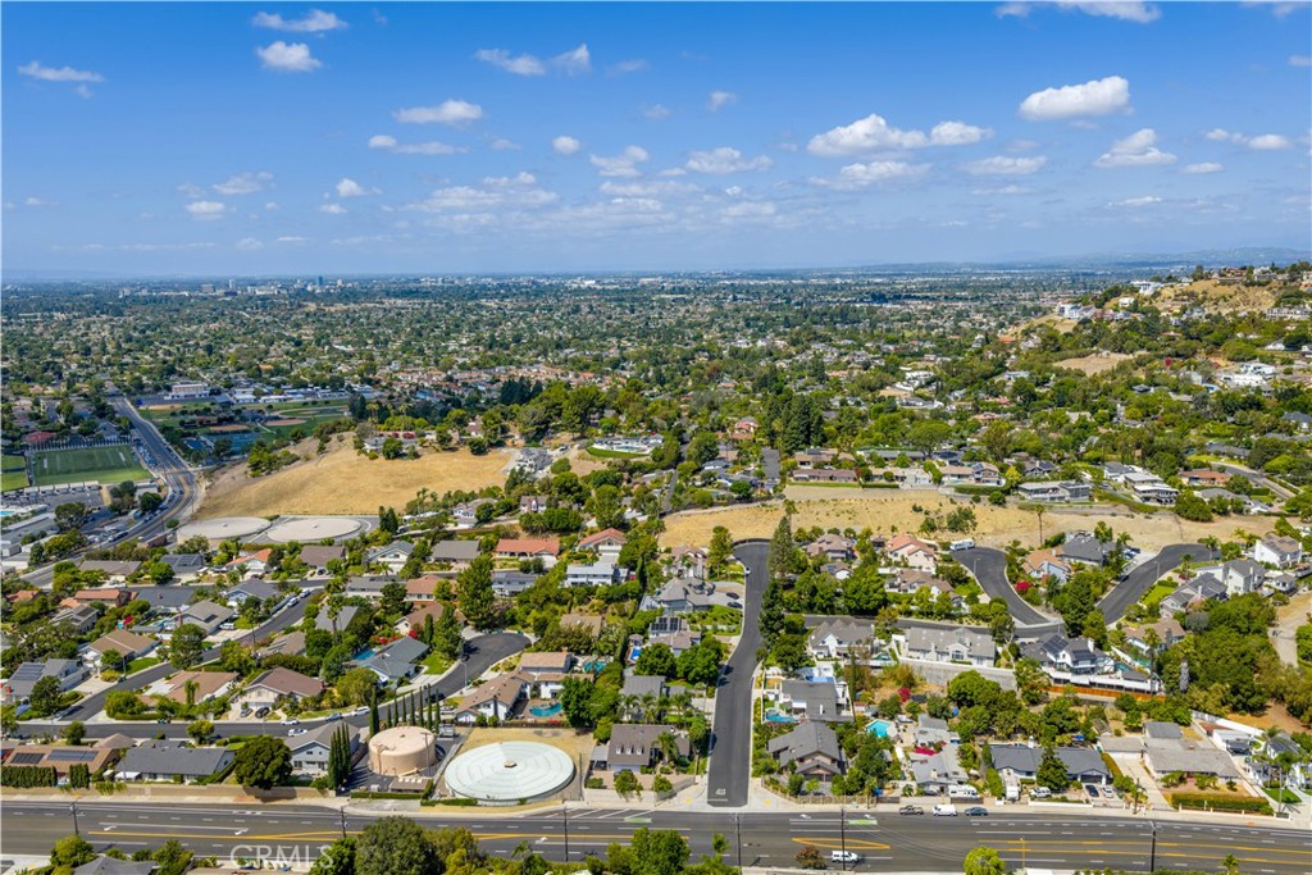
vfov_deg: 46.4
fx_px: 1021
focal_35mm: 28
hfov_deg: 65.5
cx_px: 656
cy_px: 438
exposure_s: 1/4000
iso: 125
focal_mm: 14.45
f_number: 2.8
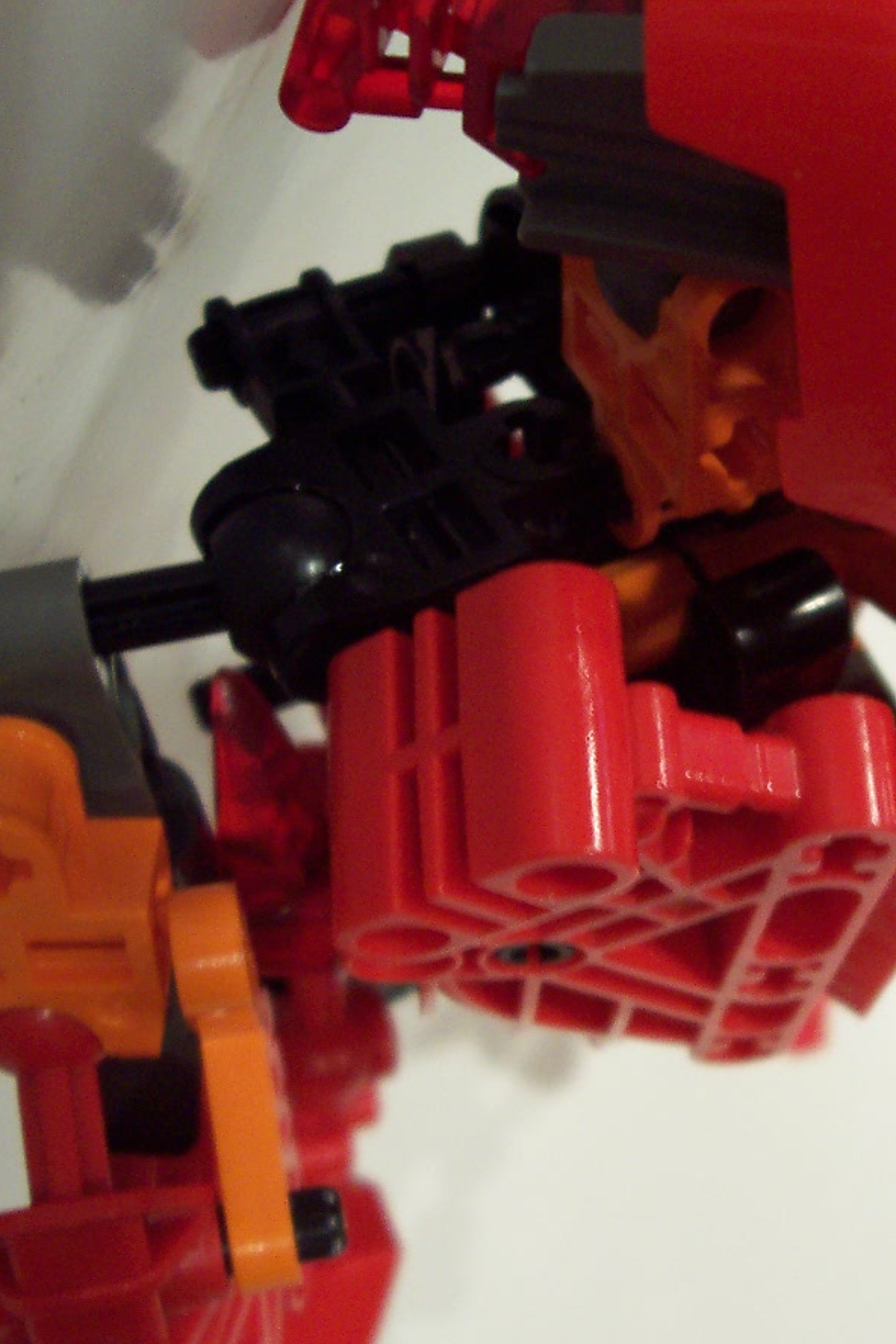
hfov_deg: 25.2
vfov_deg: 38.2
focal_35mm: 52
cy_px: 680
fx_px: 1941
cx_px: 802
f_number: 2.8
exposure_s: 1/20
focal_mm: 5.6
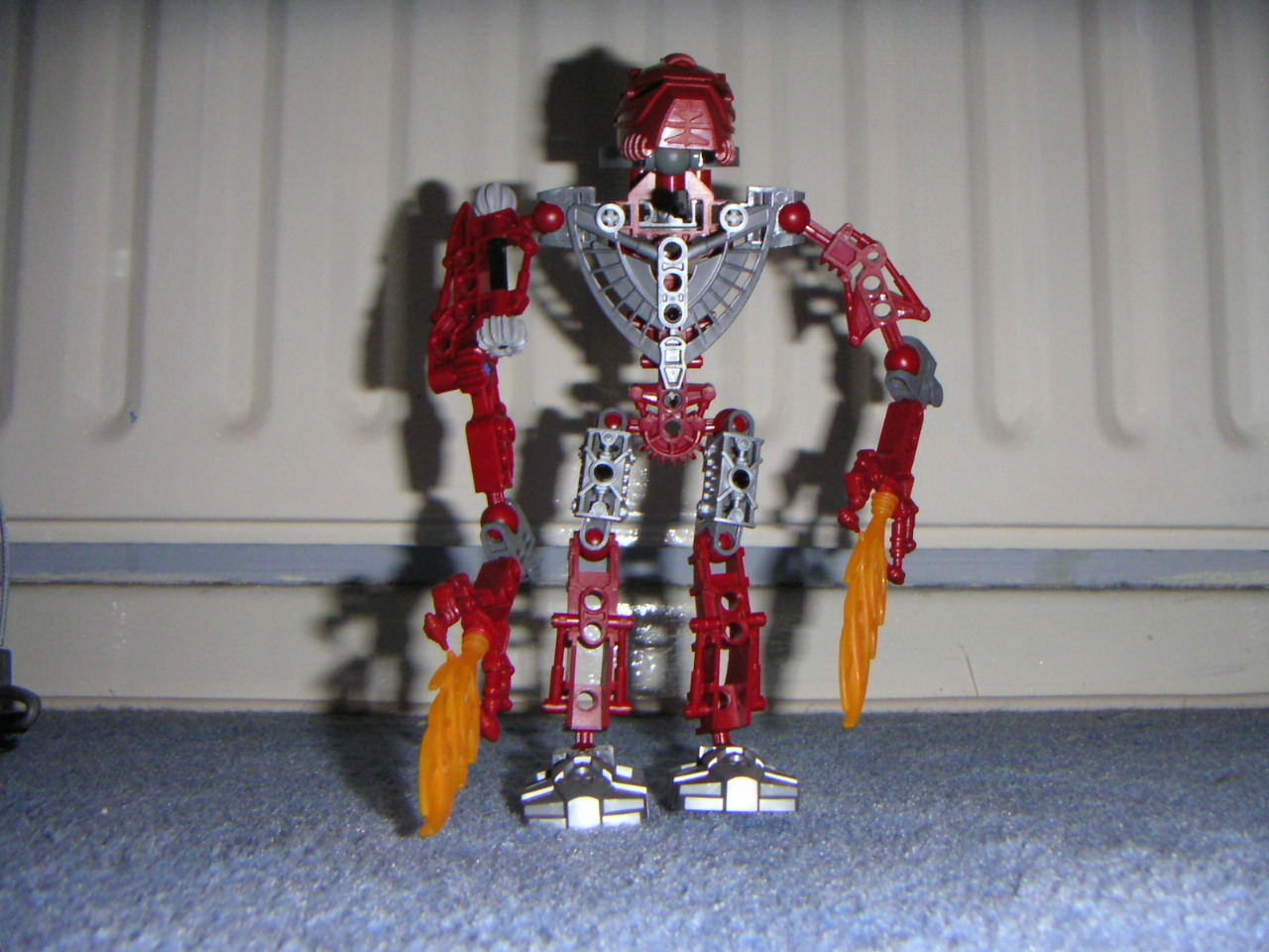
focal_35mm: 37
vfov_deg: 38.7
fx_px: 1356
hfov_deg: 50.1
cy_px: 476
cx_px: 634
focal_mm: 4.8
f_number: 6.7
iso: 200
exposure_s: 1/45
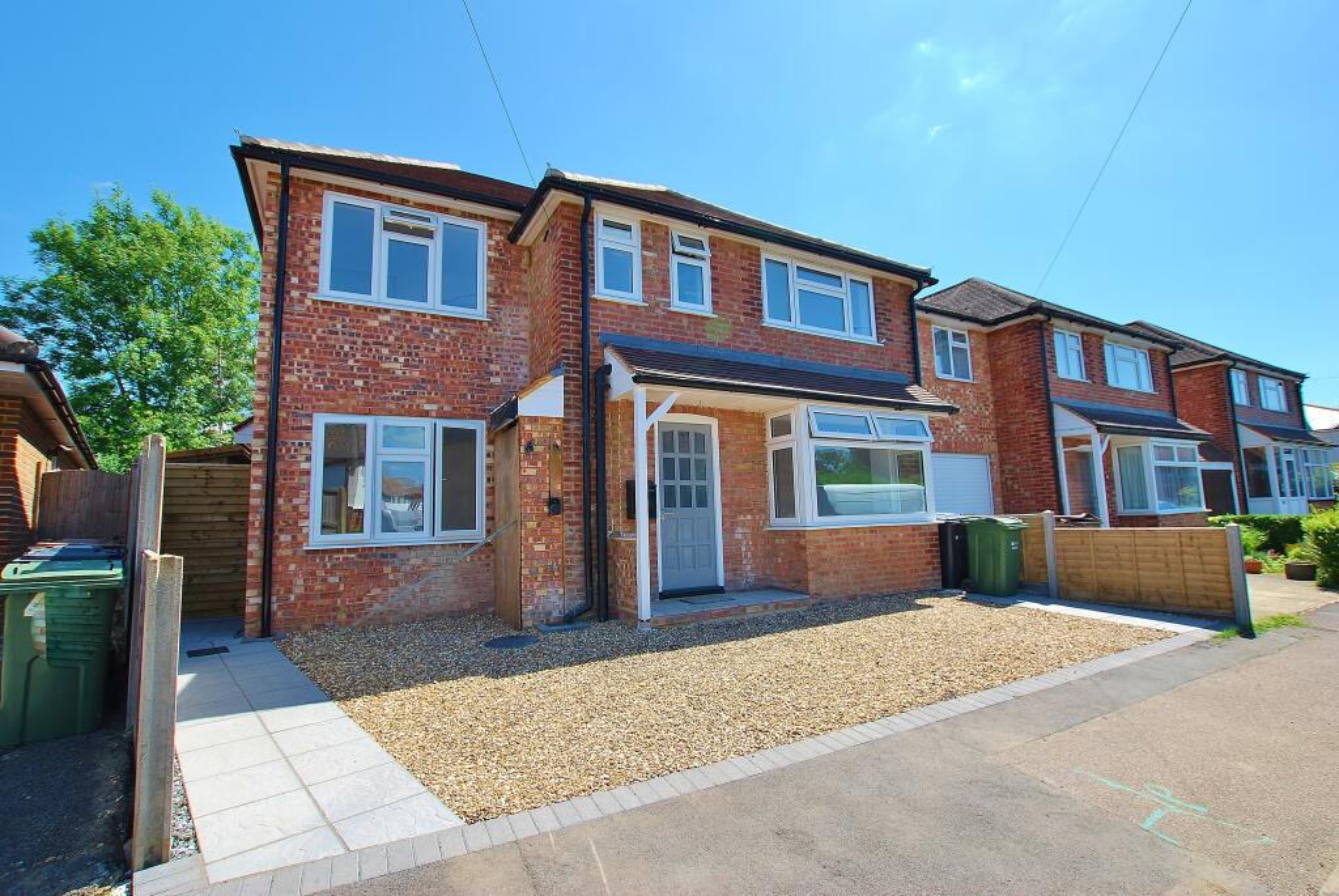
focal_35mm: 15
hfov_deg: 100.3
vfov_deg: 77.5
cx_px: 670
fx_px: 558
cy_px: 448
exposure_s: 1/160
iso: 100
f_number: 6.3
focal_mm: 10
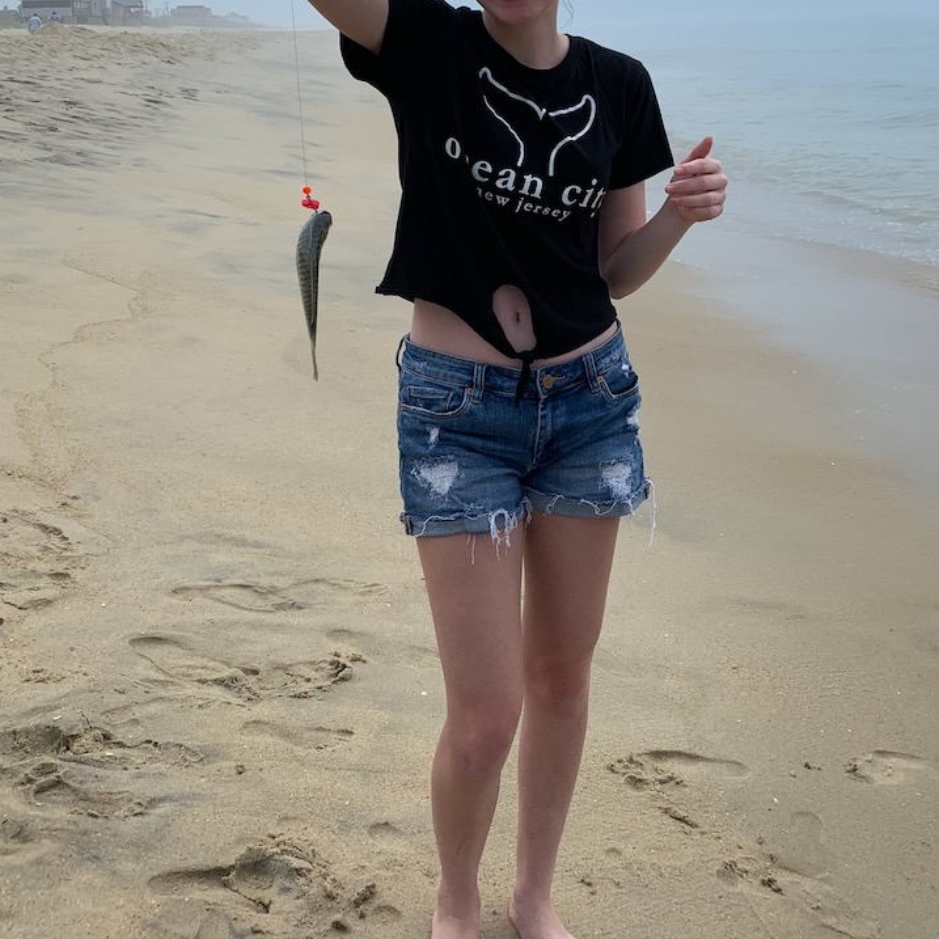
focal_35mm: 41
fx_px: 1258
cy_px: 237
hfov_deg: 40.9
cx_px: 507
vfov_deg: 39.8
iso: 25
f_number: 1.8
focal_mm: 4.25
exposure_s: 1/879
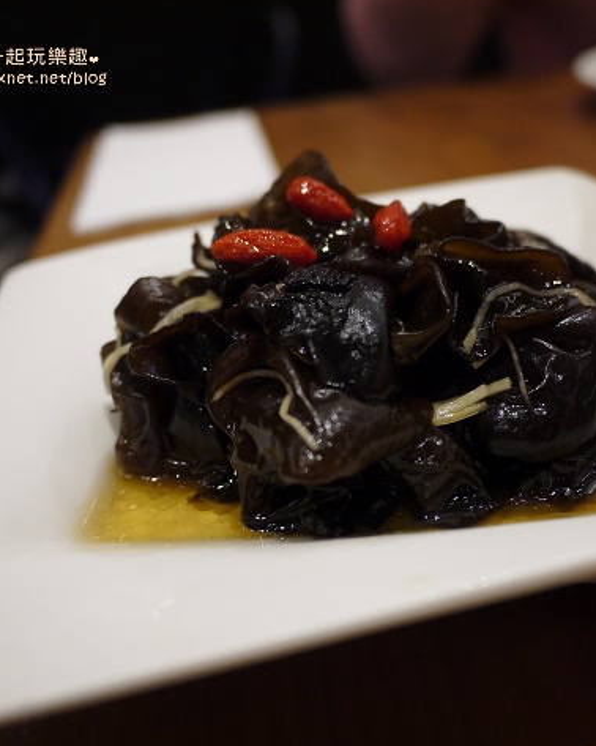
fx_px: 816
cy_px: 372
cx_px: 352
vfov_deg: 49.1
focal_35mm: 37
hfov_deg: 40.0
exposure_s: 1/60
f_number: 2.5
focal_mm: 14
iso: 250
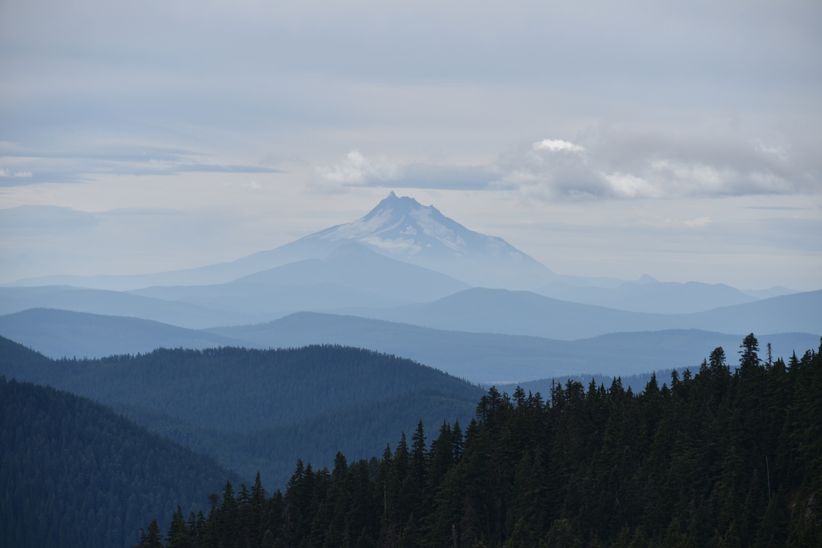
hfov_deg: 9.8
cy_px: 274
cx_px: 411
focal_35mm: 210
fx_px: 4796
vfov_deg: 6.5
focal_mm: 210
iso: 100
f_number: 9
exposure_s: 1/500
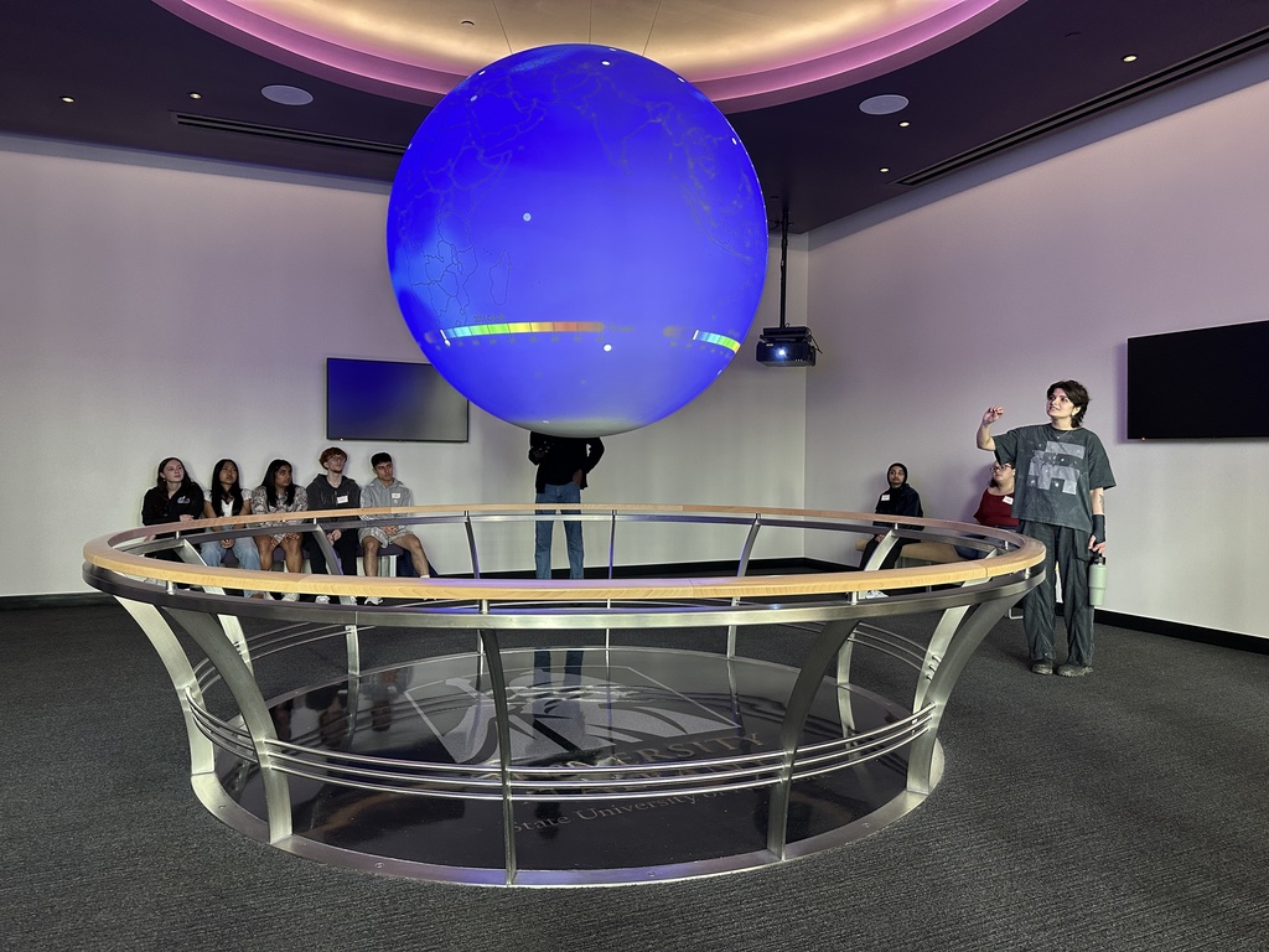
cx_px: 634
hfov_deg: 71.6
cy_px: 476
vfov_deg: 56.8
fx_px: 880
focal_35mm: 24
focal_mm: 6.86
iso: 250
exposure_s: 1/60
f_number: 1.78
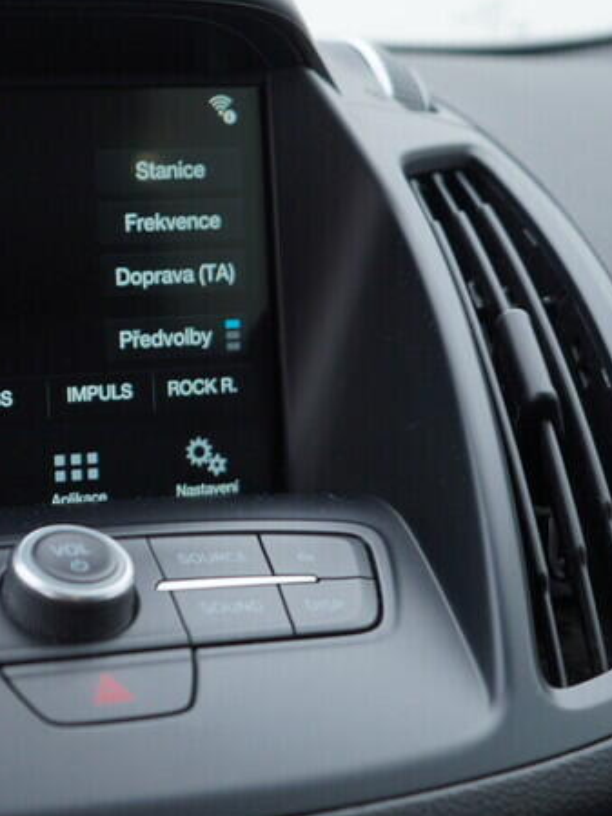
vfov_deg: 24.6
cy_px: 310
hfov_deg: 18.1
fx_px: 1861
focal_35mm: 79
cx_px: -45
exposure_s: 1/50
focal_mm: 24
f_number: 3.2
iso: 125
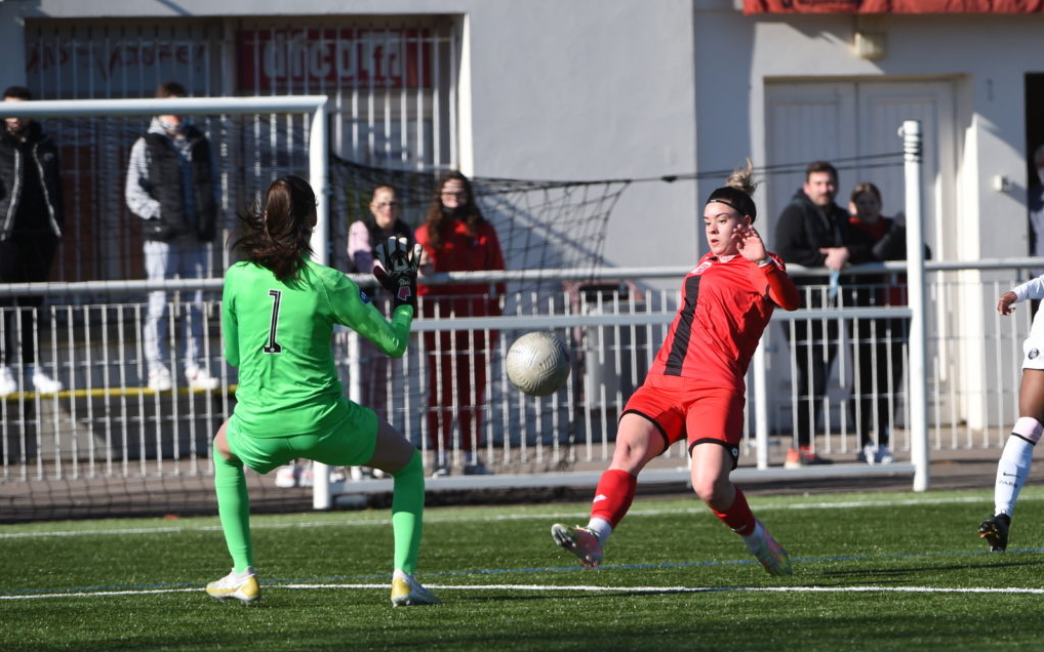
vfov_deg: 5.3
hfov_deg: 8.5
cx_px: 524
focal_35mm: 246
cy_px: 327
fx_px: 6999
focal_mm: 240
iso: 320
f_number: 7.1
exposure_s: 1/1000
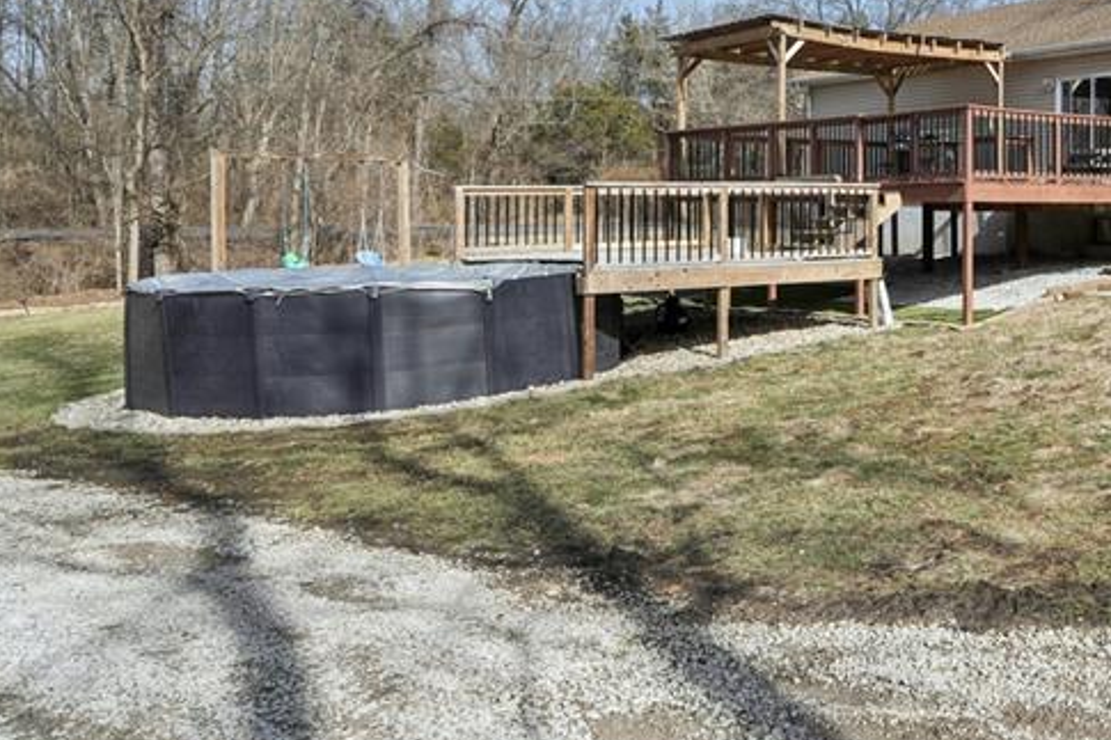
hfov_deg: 43.4
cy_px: 198
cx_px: 1116
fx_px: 1172
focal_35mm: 38
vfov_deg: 34.4
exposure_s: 1/1000
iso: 400
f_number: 8
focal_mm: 18
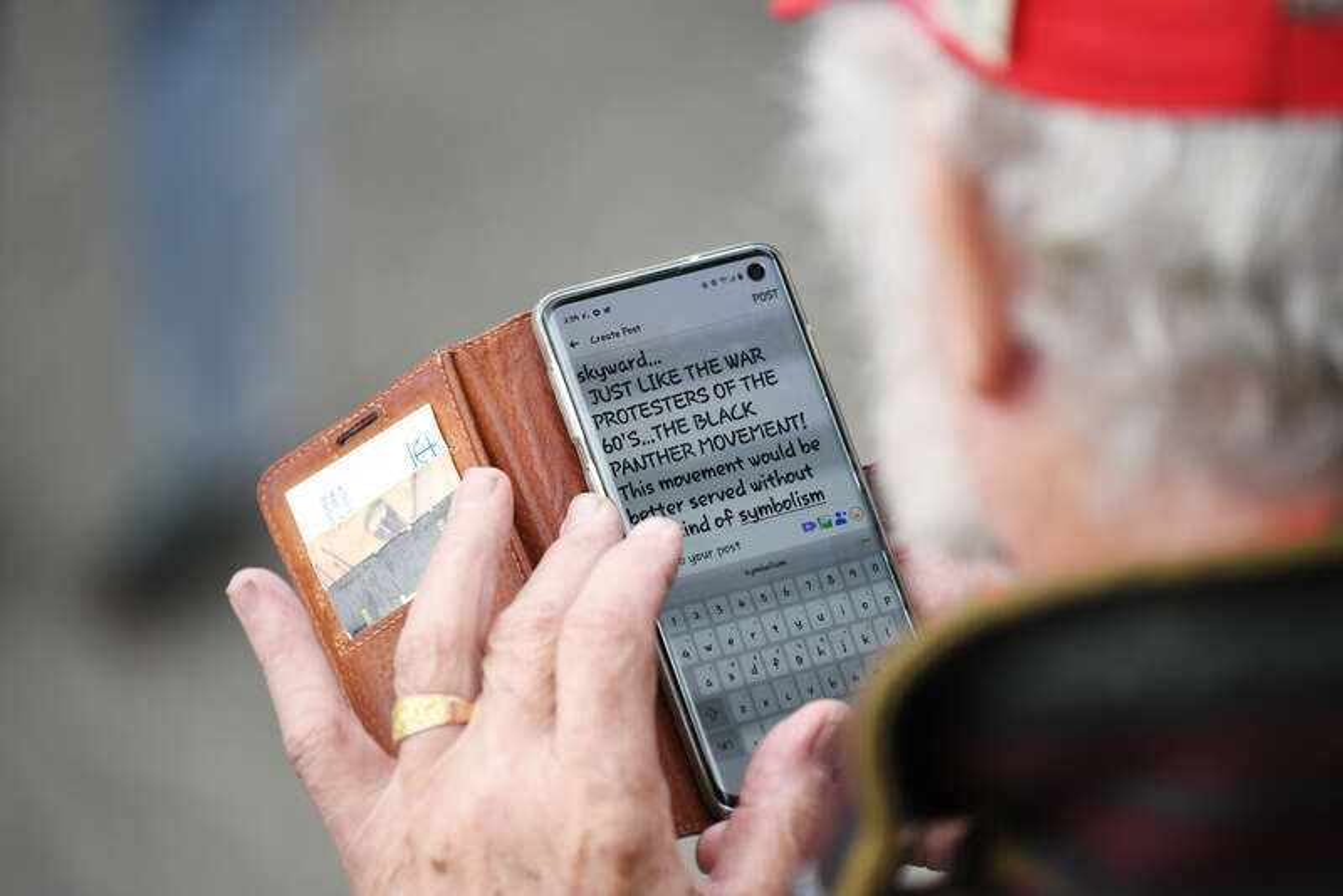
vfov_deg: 6.9
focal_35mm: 200
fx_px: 7463
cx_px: 672
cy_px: 448
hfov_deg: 10.3
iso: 800
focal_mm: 200
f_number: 4
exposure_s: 1/640
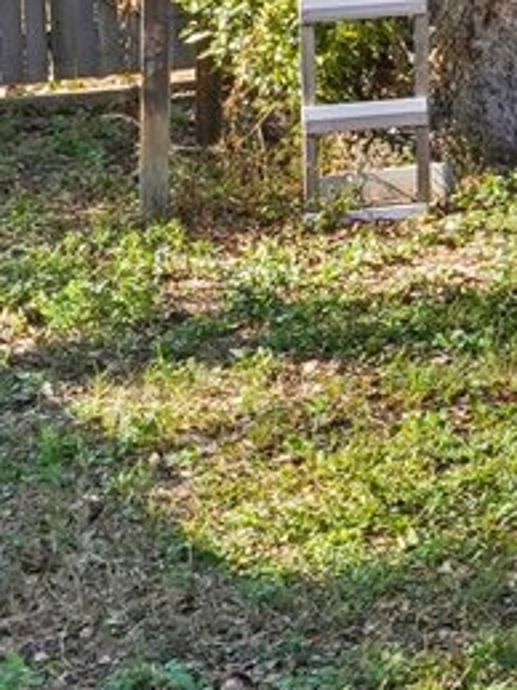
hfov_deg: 9.5
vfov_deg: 13.5
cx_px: 1298
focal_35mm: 137
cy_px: -361
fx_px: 2730
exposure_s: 1/30
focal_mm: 18
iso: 250
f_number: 20
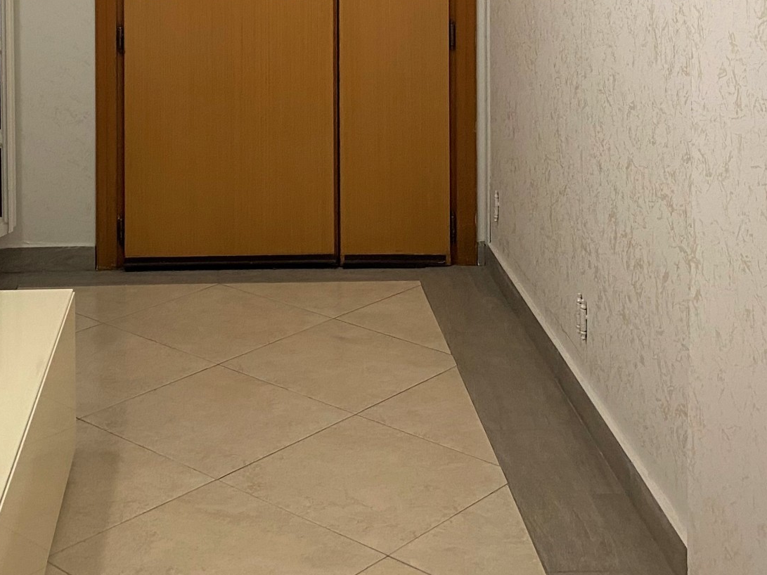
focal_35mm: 61
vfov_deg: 22.4
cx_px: 262
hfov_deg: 31.5
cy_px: -85
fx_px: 1351
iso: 125
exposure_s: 1/70
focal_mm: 4.25
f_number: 1.8
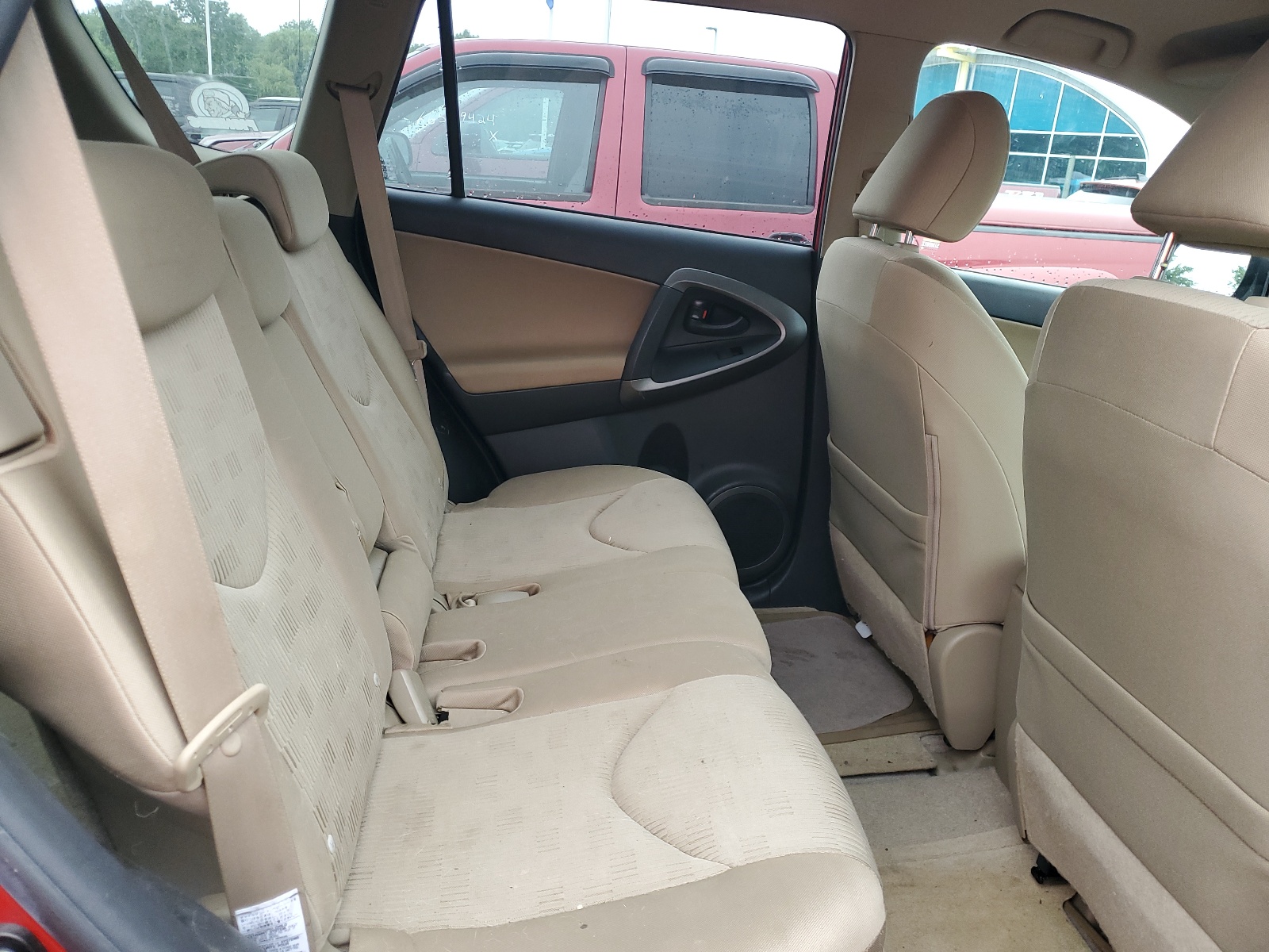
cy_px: 476
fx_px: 953
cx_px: 634
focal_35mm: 26
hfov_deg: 67.3
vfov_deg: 53.1
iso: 84
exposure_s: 1/120
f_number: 1.5
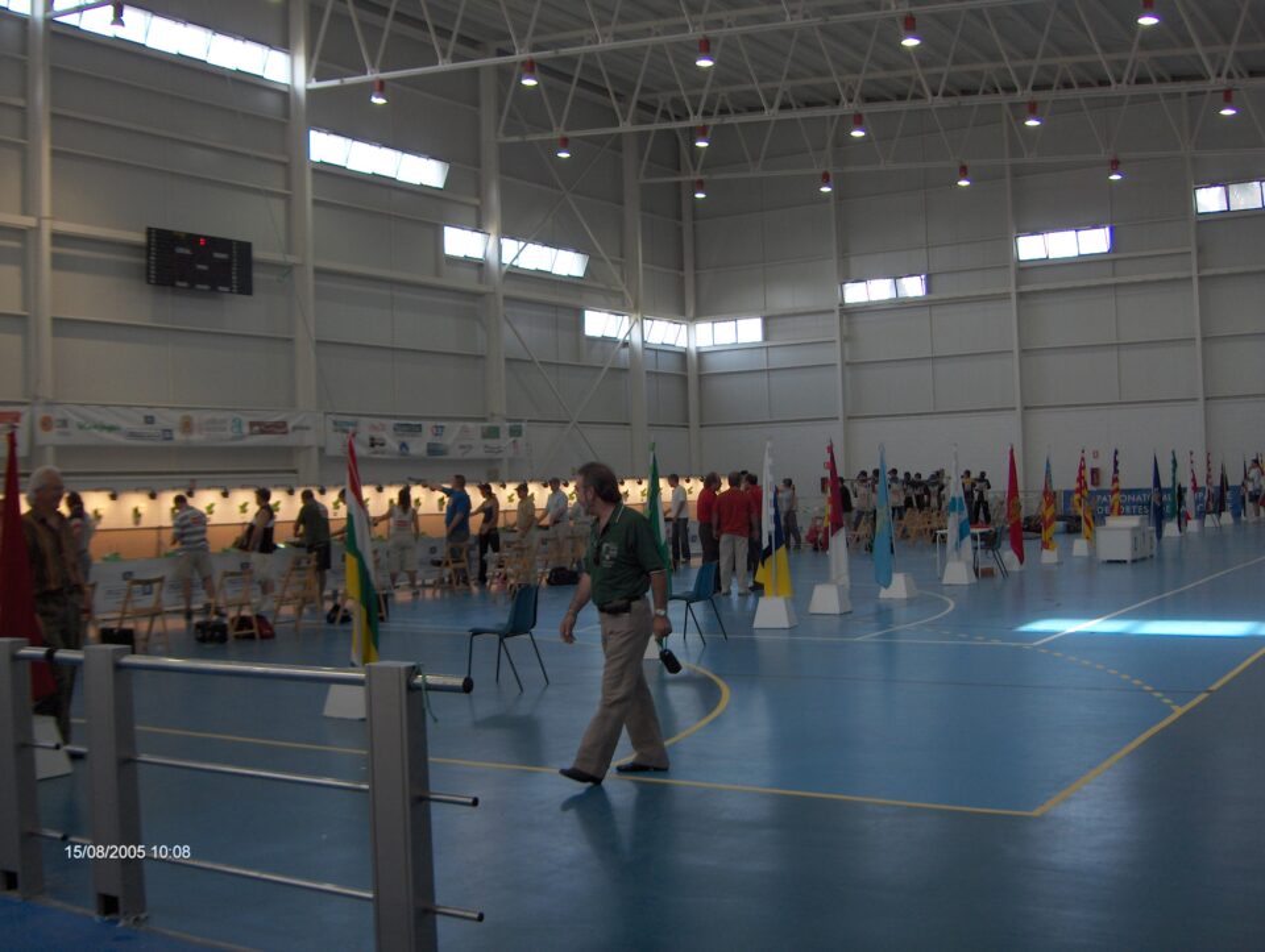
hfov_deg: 47.8
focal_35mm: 39
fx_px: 1427
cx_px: 632
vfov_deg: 36.9
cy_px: 476
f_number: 2.8
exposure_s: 1/91.2
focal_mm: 8
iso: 200
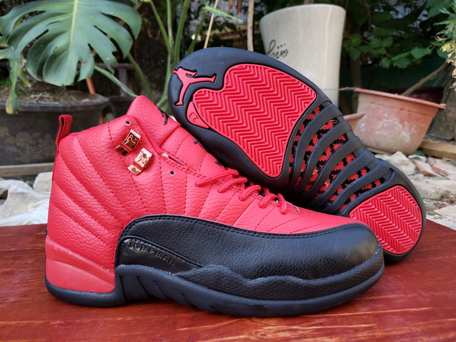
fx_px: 343
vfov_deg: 53.1
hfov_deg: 67.3
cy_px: 171
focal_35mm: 26
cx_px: 228
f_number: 1.5
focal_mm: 4.3
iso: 64
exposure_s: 1/120
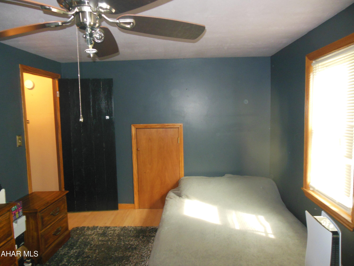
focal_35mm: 25
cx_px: 177
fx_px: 256
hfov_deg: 69.4
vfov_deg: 54.9
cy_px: 133
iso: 400
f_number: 3.2
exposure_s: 1/25
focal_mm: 4.5
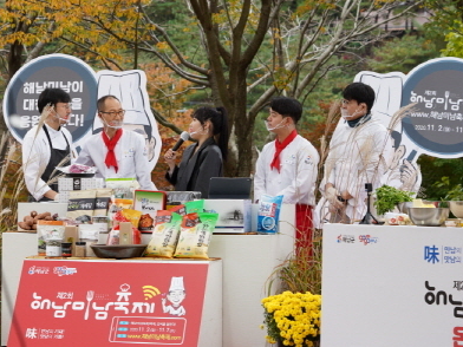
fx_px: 1592
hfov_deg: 16.5
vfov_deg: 12.4
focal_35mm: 119
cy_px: 143
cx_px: 162
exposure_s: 1/50
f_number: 5.6
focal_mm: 81
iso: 100
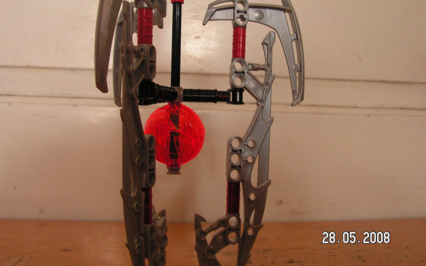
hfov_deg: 50.4
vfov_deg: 32.7
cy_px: 106
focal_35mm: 39
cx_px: 209
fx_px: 453
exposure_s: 1/15
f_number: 3.2
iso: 200
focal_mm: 6
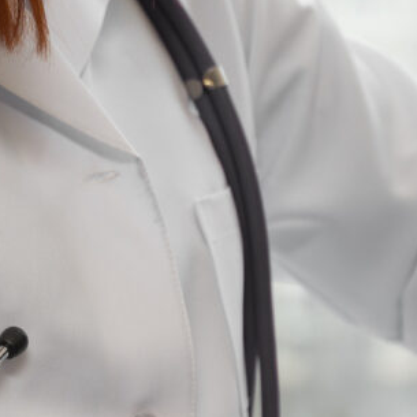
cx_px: 246
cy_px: 369
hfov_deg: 8.3
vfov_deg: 8.3
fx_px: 2862
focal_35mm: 210
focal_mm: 49
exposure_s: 1/160
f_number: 2.8
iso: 400
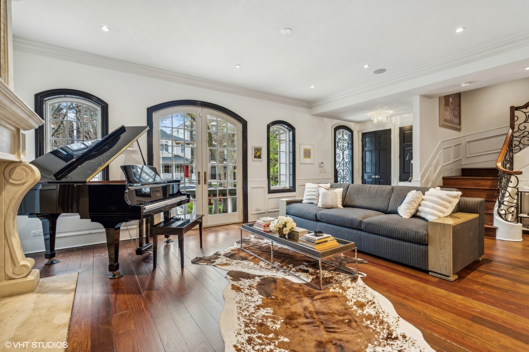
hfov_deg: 96.7
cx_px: 264
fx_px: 235
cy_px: 176
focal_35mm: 16
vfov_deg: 73.7
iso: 320
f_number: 8
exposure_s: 1/5
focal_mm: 16
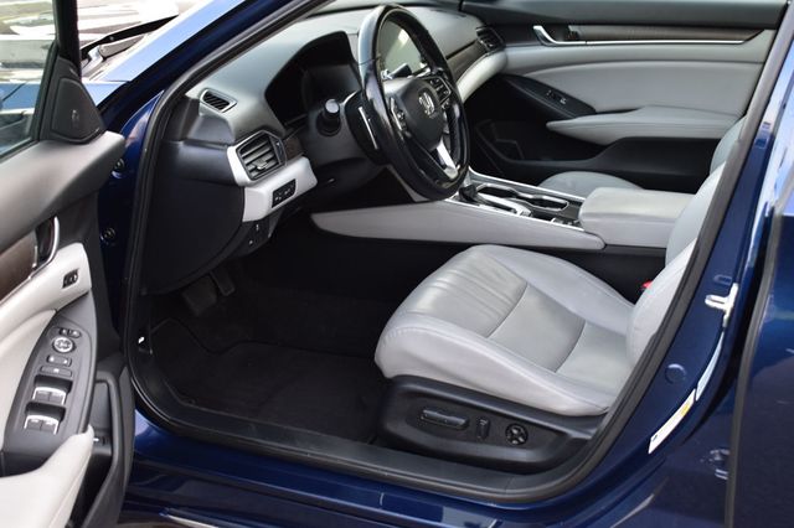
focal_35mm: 51
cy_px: 264
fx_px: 1124
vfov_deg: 26.5
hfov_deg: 38.9
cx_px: 397
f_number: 6.3
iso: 400
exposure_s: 1/20
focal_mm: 34
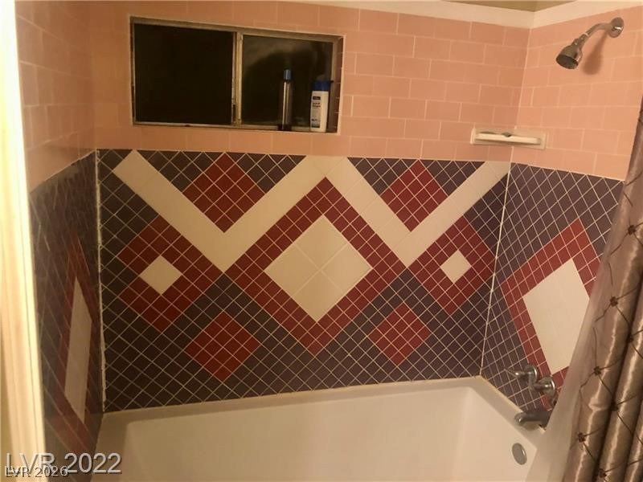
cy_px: 241
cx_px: 322
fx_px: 520
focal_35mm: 28
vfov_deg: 49.7
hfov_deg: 63.4
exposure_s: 1/4
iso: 100
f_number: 1.8
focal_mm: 3.99
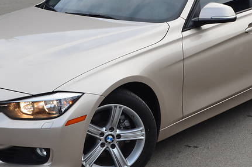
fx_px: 622
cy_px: 60
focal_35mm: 89
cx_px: 126
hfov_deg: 22.9
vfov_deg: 15.3
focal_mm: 32
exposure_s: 1/100
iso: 200
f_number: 11
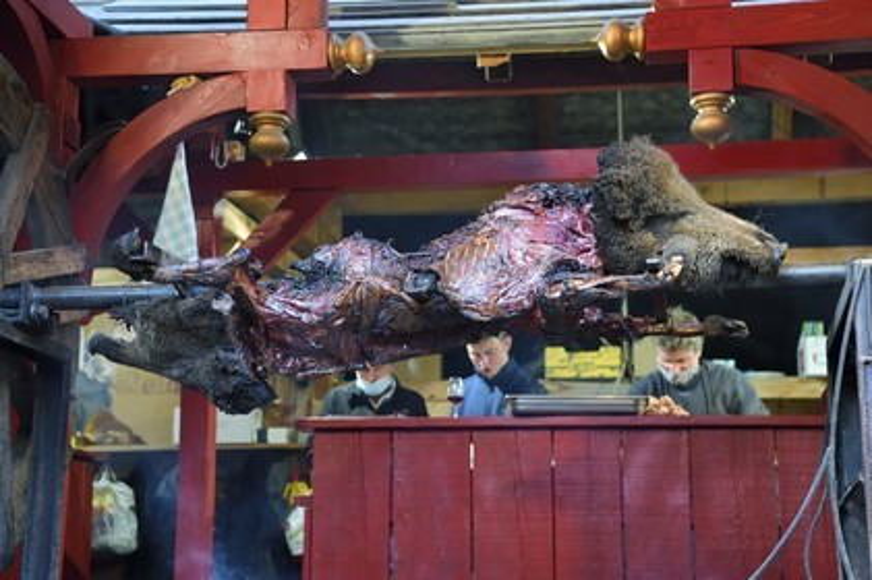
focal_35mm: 70
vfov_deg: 19.4
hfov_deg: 28.9
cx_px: 436
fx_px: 1694
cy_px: 290
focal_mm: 70
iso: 2000
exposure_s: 1/80
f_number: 4.5
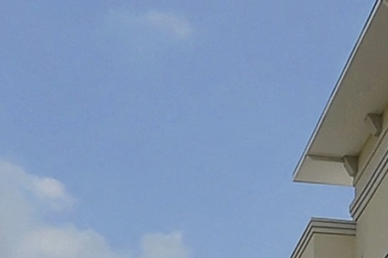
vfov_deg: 13.5
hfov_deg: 20.4
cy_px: 248
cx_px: 214
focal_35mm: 100
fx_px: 1077
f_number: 10
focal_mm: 14
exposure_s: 1/500
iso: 158
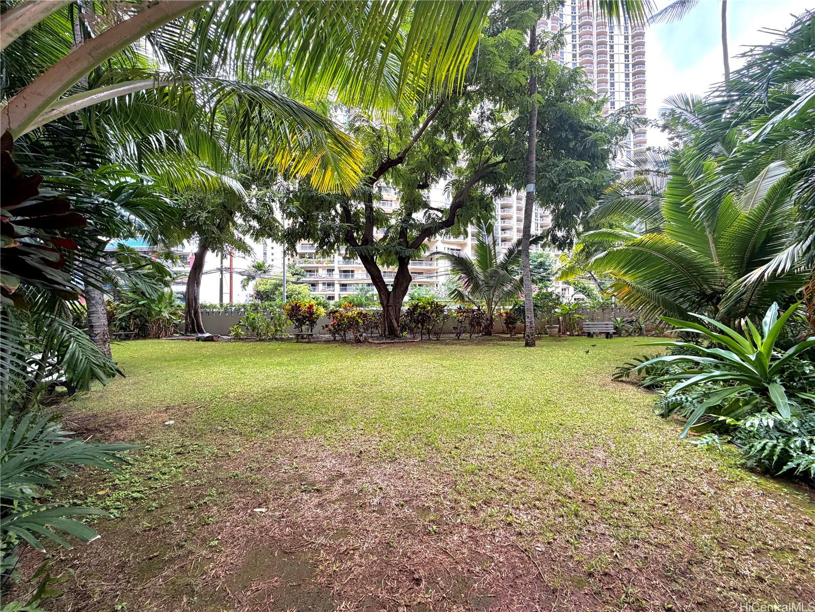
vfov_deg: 85.7
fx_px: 330
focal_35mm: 14
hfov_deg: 102.1
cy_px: 306
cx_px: 408
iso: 125
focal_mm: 2.22
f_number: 2.2
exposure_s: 1/121
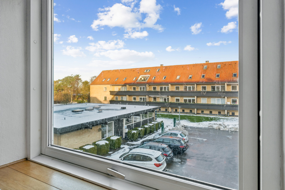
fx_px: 174
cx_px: 142
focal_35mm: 22
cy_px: 95
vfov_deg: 57.2
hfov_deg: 78.6
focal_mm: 22
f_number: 11
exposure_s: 1/125
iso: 1000
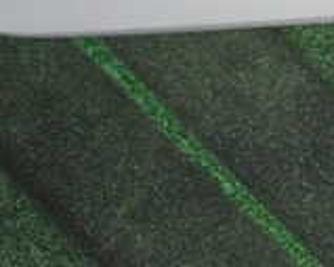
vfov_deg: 16.1
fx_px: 909
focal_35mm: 92
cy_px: -50
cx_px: 546
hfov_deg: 17.9
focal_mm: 4.5
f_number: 8
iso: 800
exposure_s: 1/100
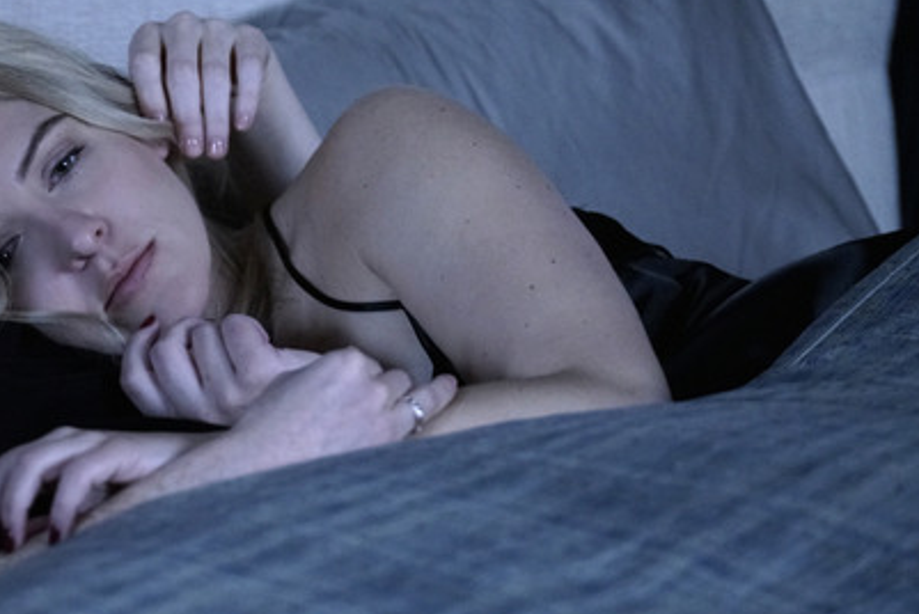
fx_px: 8737
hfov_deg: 6.0
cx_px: 80
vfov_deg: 4.0
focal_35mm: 342
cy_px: 309
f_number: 2.8
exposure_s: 1/50
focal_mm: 176
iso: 6400
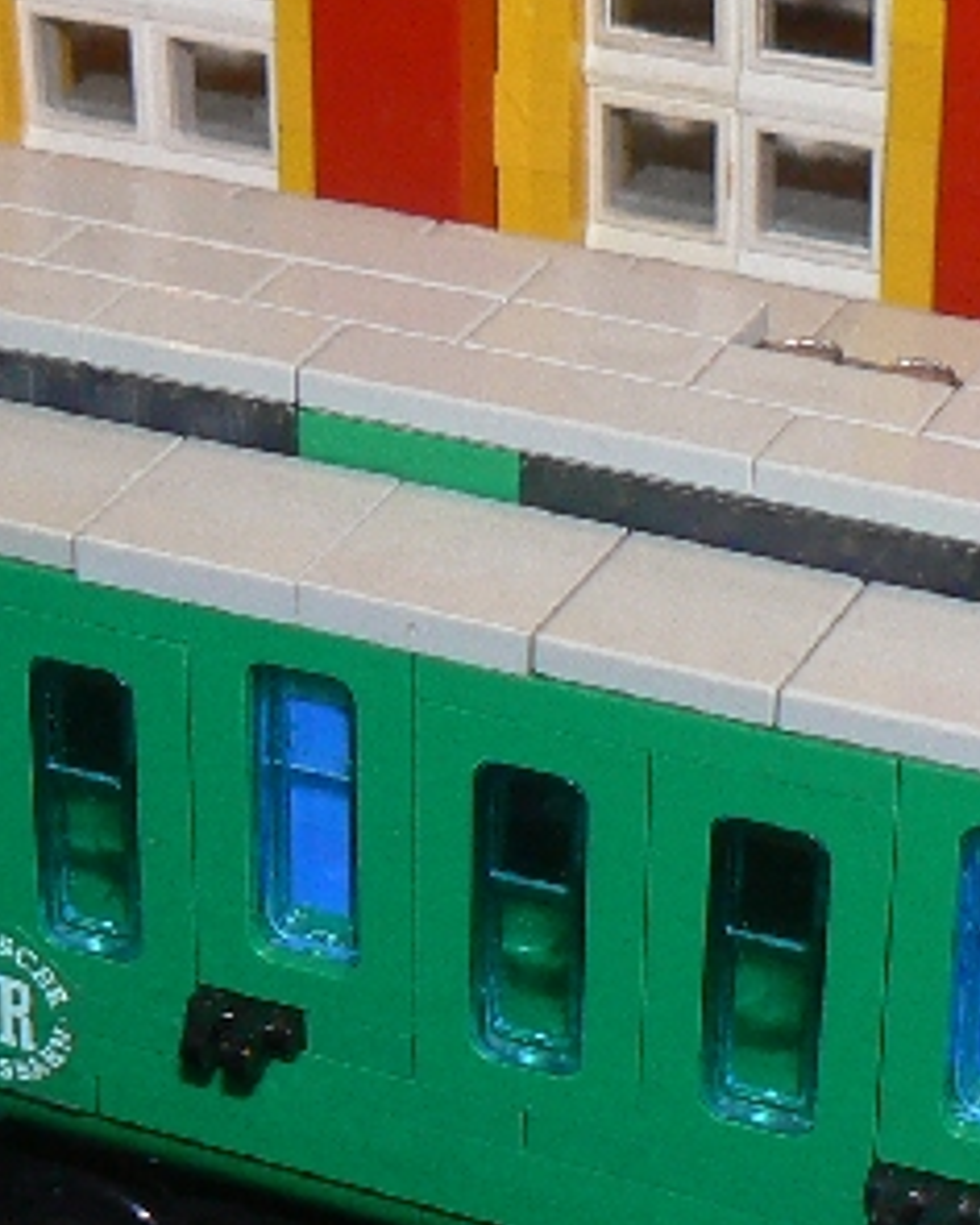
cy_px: 698
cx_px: 104
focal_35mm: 122
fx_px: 4423
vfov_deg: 15.8
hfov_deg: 12.5
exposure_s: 1/30
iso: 100
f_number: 2.8
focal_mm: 6
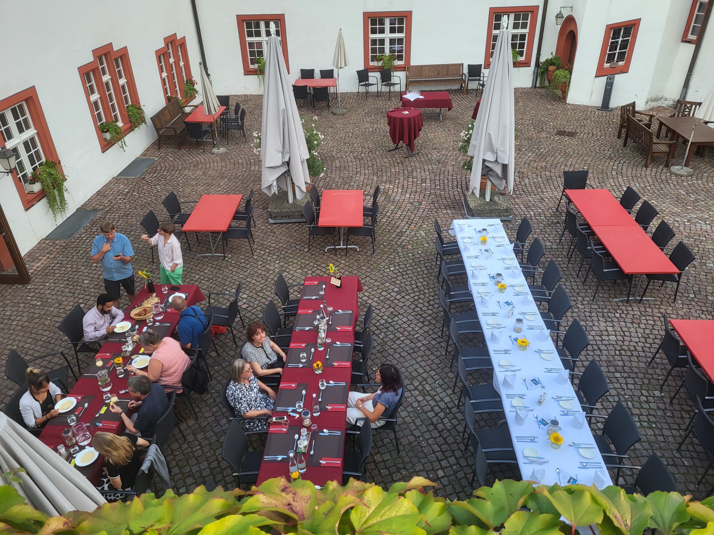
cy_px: 268
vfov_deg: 53.1
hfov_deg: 67.3
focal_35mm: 26
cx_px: 357
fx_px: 536
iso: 40
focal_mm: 5.4
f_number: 1.8
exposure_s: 1/273
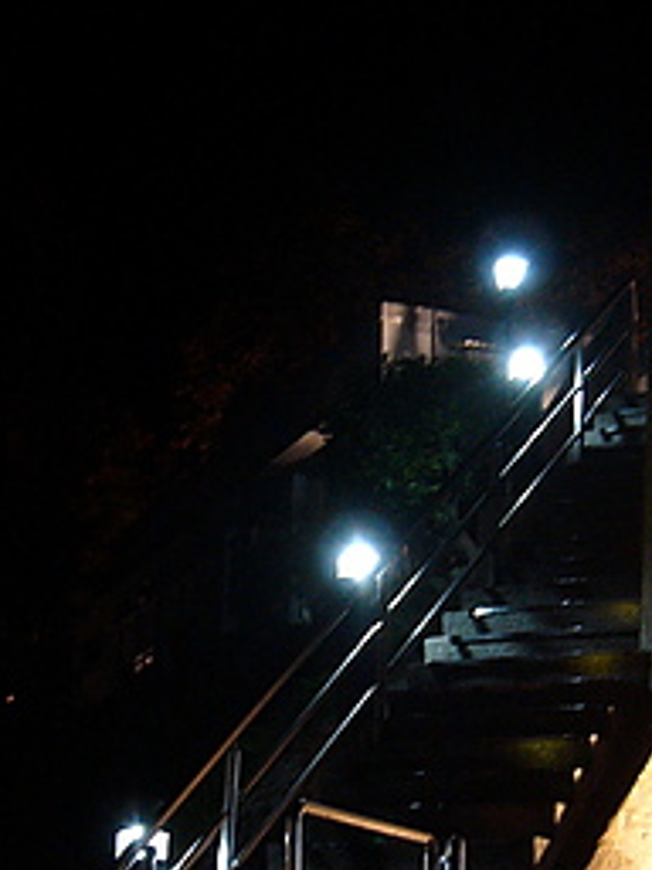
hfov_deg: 18.0
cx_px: 363
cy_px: 710
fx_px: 2059
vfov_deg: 23.4
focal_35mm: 82
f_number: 2.8
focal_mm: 5.8
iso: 100
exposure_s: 1/3.2
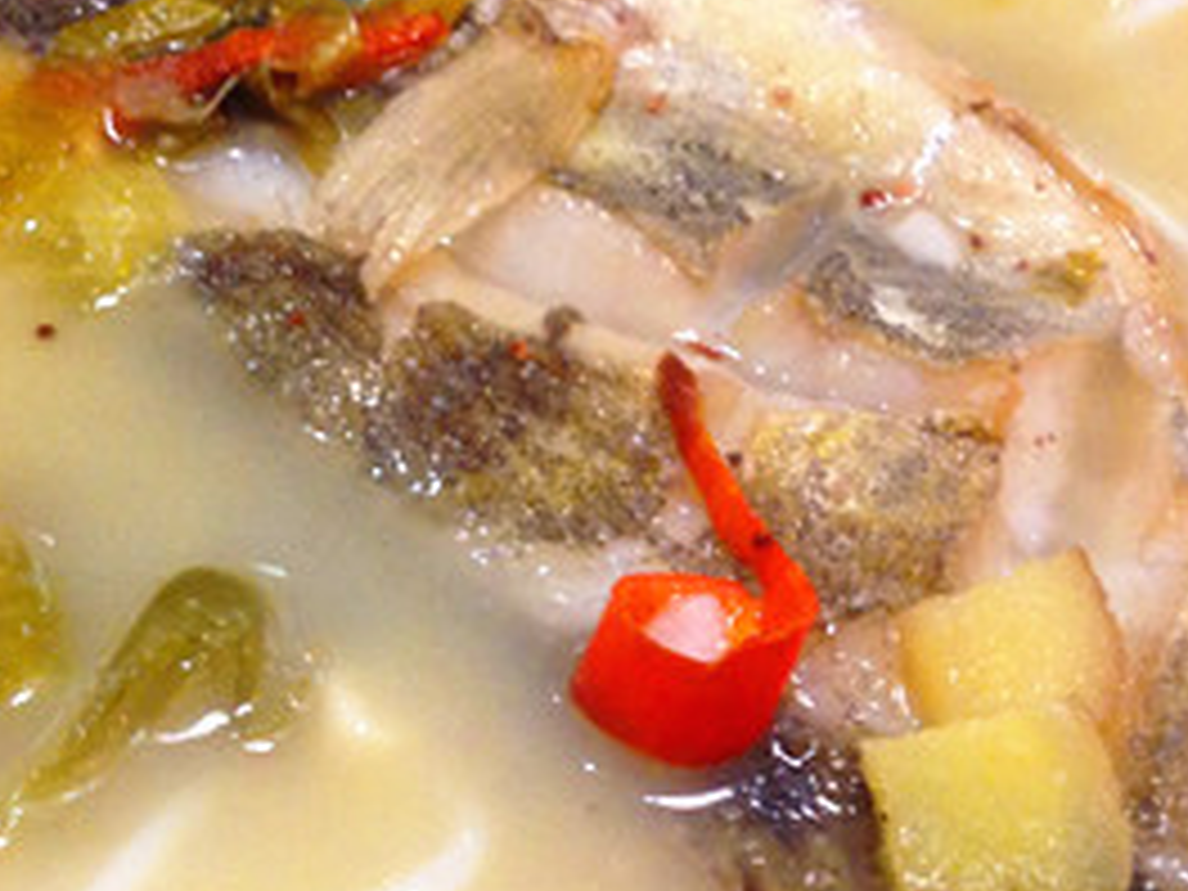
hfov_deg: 26.0
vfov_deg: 19.6
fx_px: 2574
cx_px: 688
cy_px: 436
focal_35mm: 75
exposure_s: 1/20
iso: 200
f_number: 2.4
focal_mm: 4.12
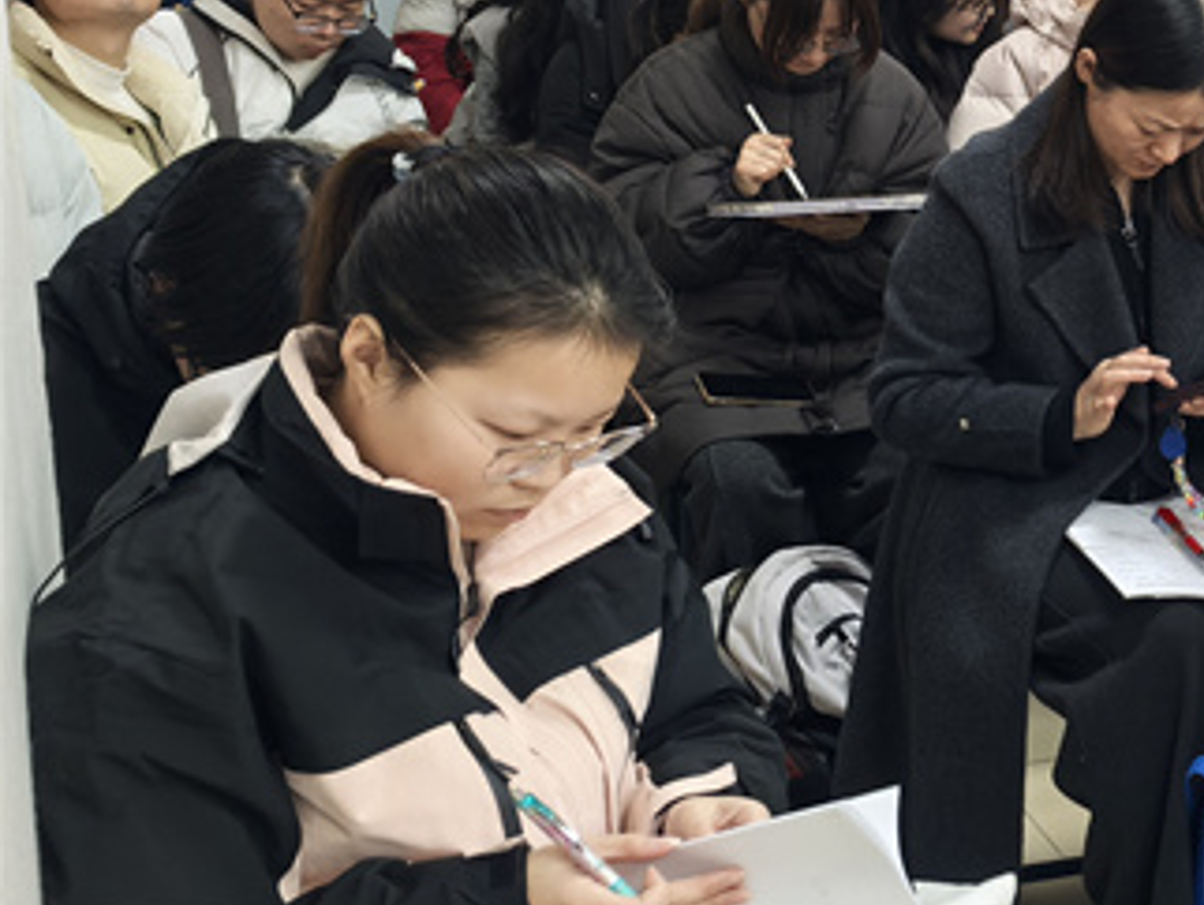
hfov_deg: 24.2
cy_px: 333
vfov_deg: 20.4
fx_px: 2506
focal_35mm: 72
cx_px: 1492
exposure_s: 1/120
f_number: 2
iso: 250
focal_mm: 5.75
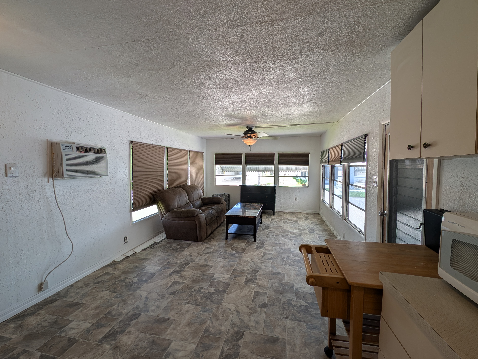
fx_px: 180
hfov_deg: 106.2
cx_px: 245
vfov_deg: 89.9
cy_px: 174
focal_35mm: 13
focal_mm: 2.23
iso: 47
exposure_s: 1/151
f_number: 1.95
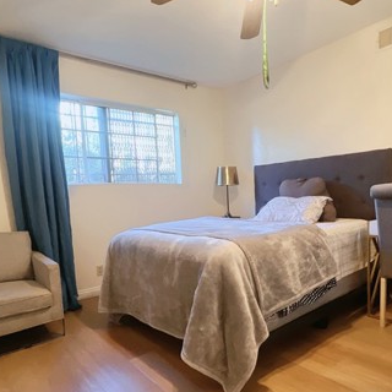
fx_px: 295
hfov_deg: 67.1
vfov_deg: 66.9
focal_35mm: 23
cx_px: 218
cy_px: 225
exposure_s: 1/60
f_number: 1.8
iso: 640
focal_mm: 1.57
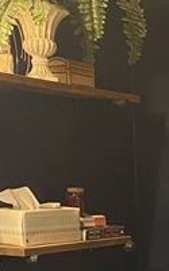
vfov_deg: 17.5
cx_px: 256
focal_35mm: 106
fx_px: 781
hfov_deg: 11.8
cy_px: 415
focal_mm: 4.25
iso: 640
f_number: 1.8
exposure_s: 1/40
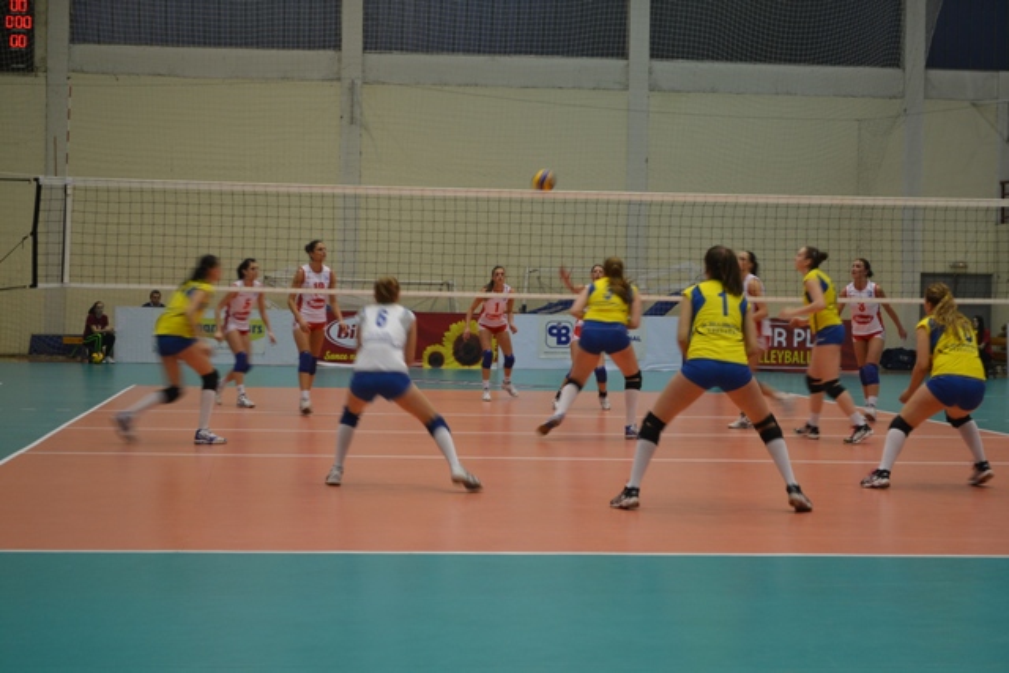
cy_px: 336
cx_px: 504
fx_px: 1934
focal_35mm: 69
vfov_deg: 19.7
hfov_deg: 29.2
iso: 400
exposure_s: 1/30
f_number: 5.3
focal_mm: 46
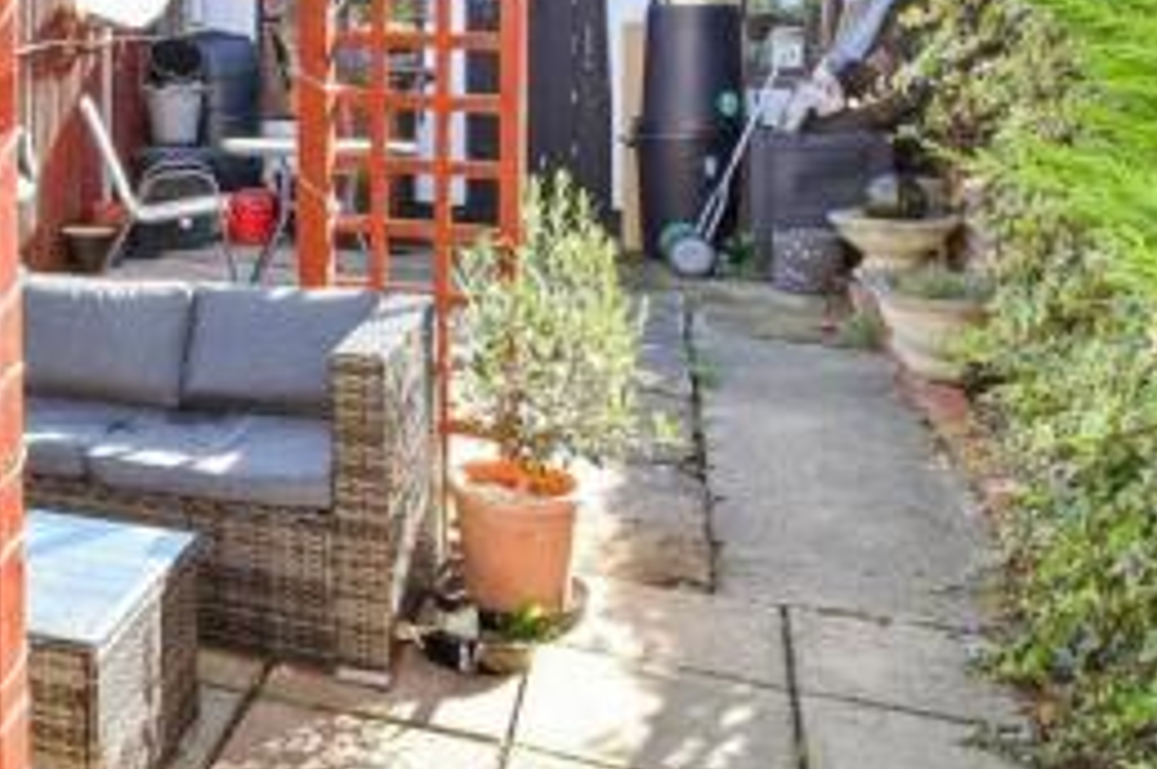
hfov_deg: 41.8
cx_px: -74
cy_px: 51
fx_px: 1220
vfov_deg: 32.9
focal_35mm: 38
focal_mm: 10
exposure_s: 1/100
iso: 160
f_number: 8
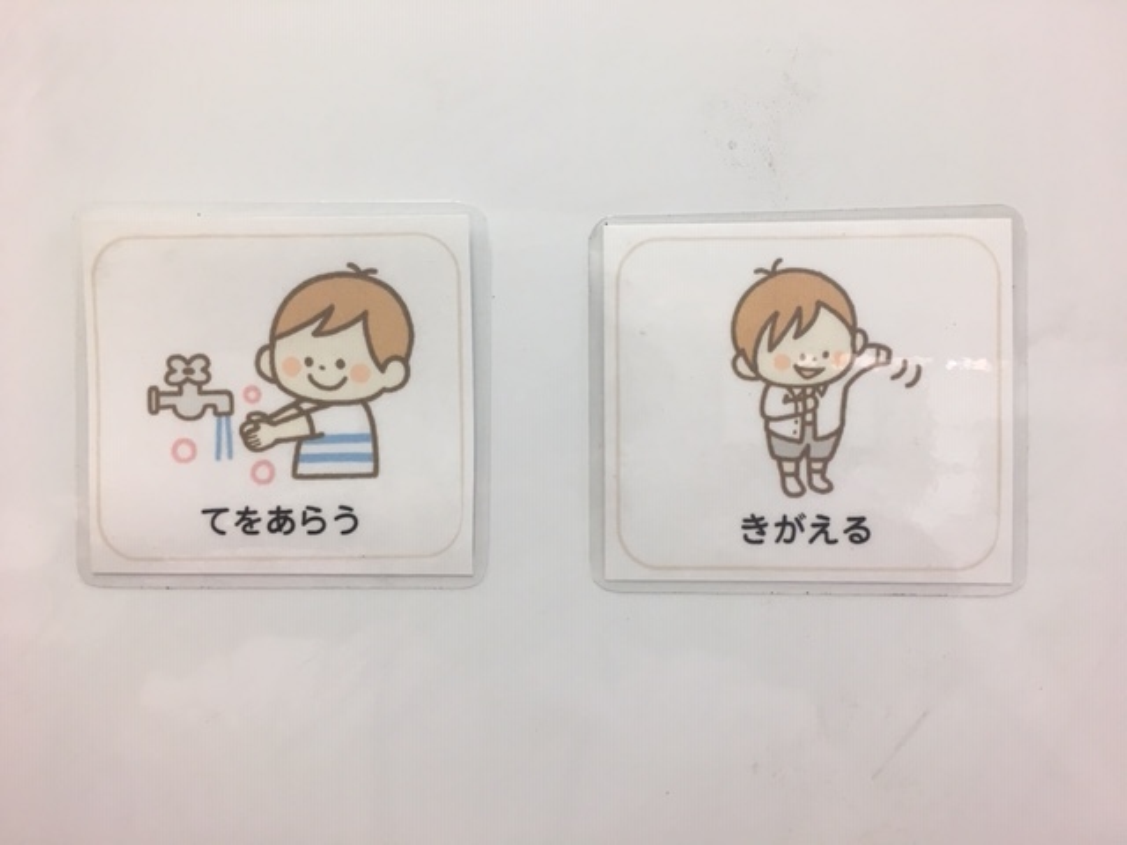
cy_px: 422
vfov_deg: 48.2
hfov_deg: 61.7
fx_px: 944
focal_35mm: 29
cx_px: 564
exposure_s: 1/40
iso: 25
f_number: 2.2
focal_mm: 4.15
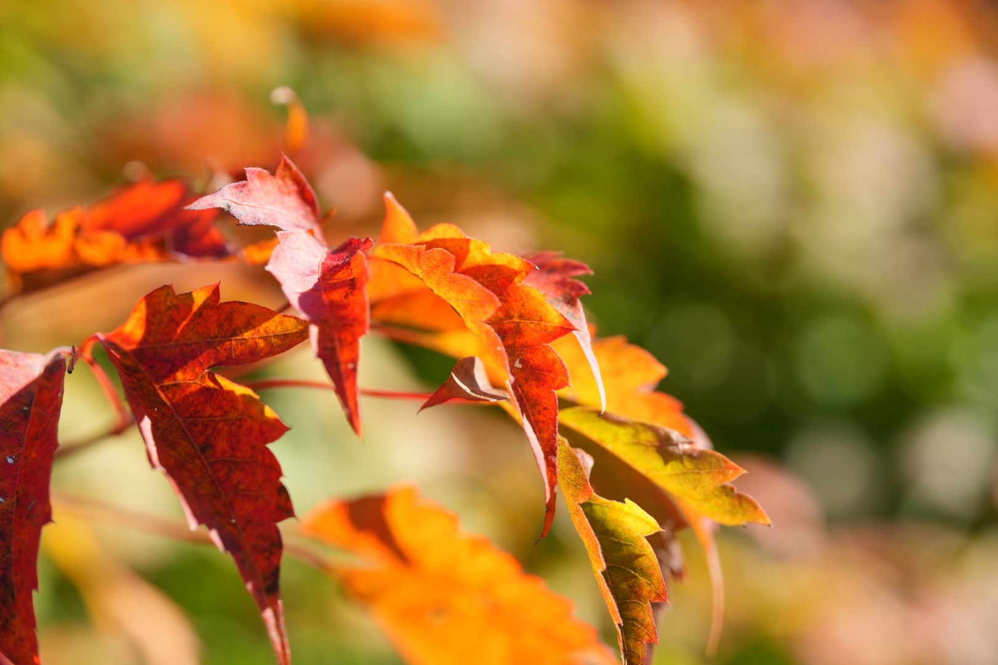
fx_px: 2495
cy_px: 332
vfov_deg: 15.2
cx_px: 499
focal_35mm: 90
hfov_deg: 22.6
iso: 400
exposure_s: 1/1250
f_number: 4
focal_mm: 90
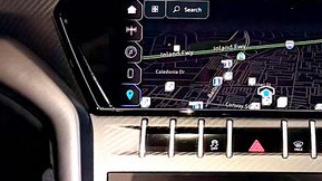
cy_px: -34
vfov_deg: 8.3
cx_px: 264
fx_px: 1237
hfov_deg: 14.7
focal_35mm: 145
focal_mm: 6.76
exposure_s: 1/48
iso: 250
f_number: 1.78
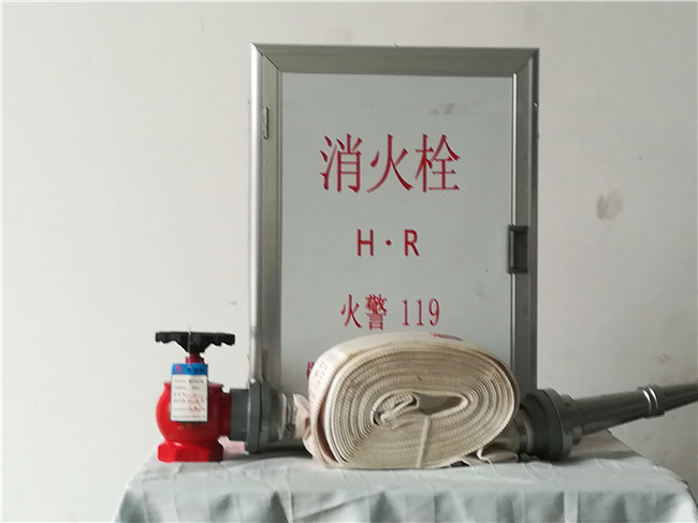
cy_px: 262
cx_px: 349
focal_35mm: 72
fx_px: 1451
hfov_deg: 27.0
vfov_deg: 20.4
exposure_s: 1/33.3
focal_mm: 3.83
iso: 100
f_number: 2.2
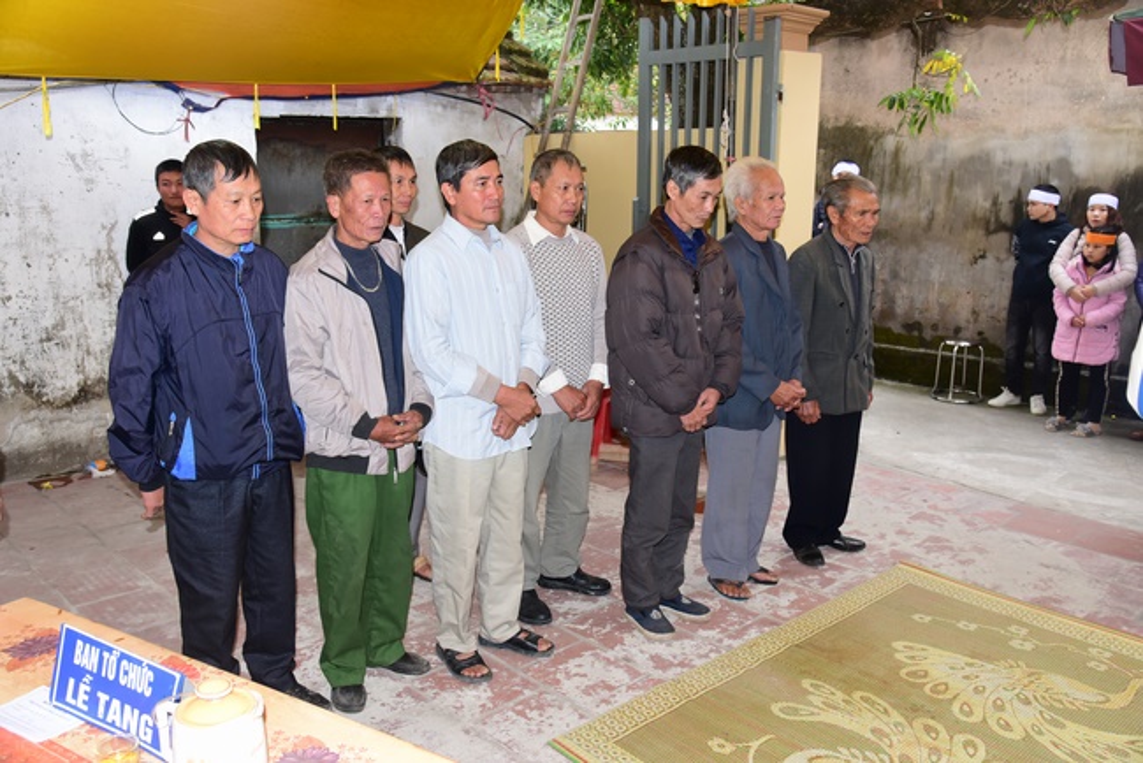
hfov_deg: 61.9
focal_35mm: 30
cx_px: 572
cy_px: 382
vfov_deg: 43.6
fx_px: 953
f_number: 5.6
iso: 800
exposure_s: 1/60
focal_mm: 30
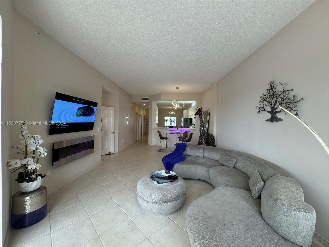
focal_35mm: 14
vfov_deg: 85.7
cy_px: 124
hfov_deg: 102.1
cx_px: 164
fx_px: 133
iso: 100
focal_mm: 2.22
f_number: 2.2
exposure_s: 1/120
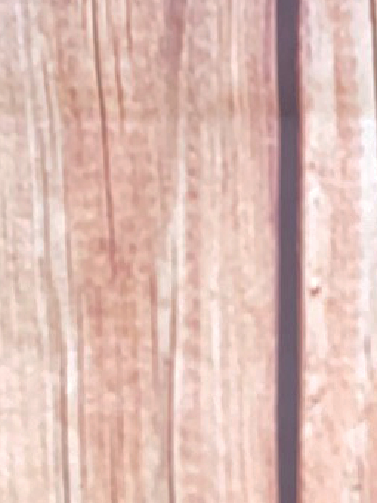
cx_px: 534
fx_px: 2236
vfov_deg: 9.9
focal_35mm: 154
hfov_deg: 9.4
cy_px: 1482
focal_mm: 4.2
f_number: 1.8
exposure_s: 1/64
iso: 100
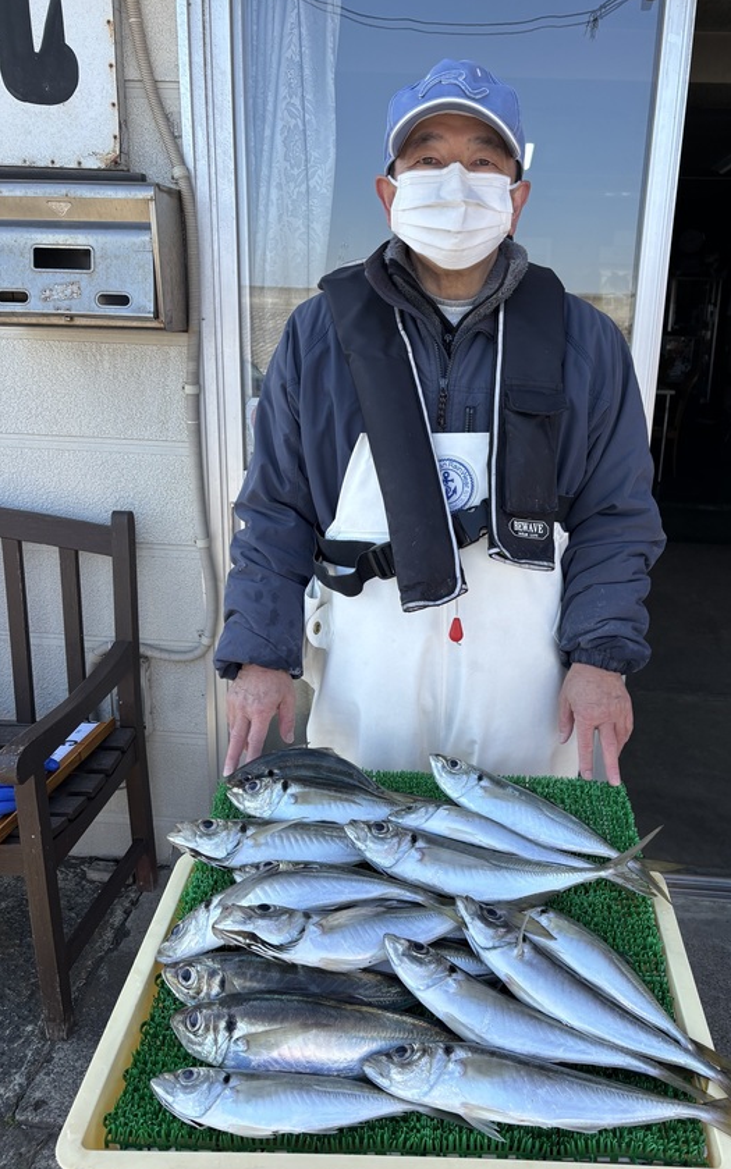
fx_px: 893
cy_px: 582
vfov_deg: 66.5
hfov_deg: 44.3
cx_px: 443
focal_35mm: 28
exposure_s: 1/935
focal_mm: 5.96
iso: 50
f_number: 1.6
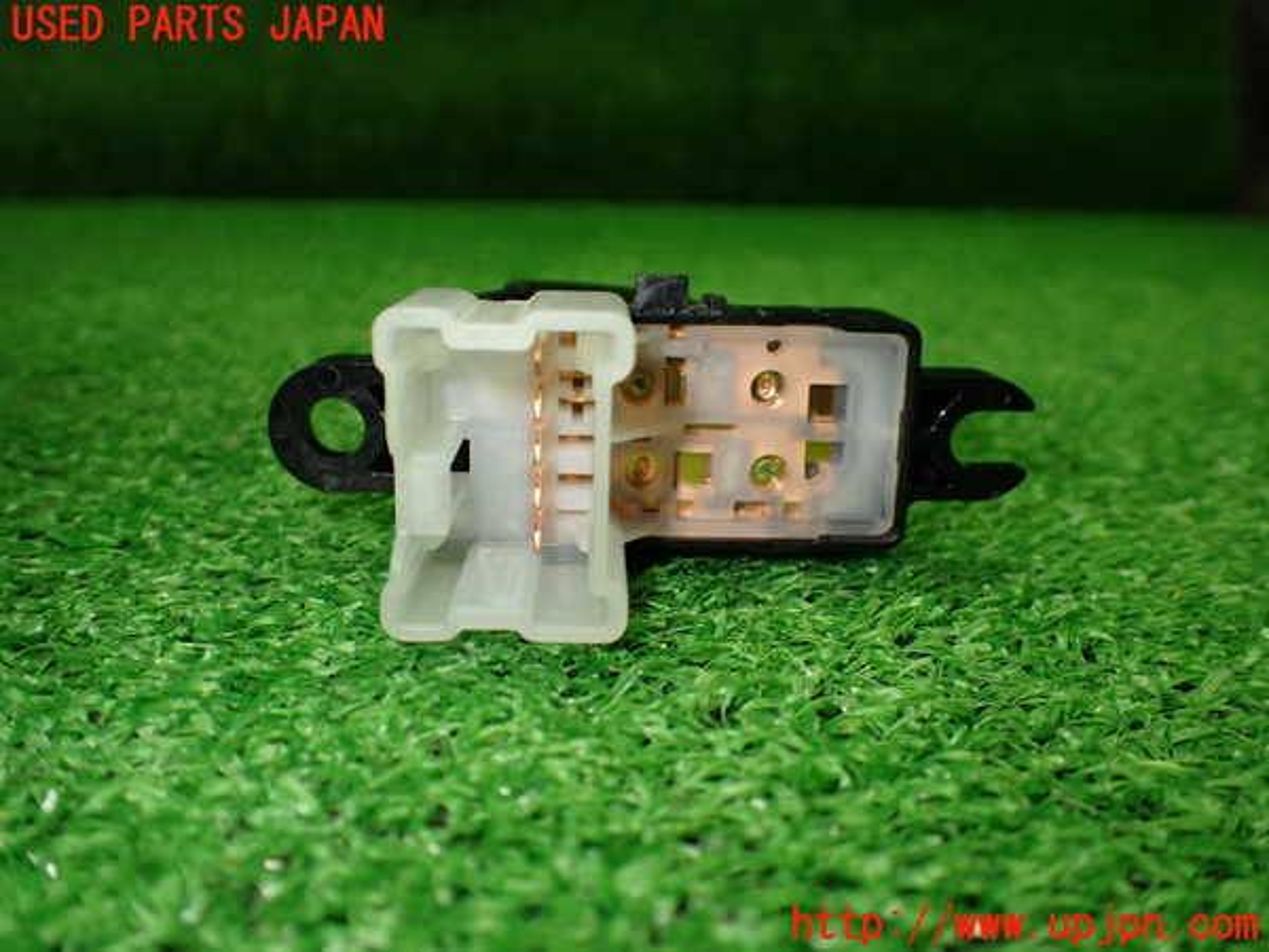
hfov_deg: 60.0
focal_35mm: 30
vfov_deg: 46.8
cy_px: 476
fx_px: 1100
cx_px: 634
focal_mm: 5.4
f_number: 2.3
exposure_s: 1/125
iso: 250
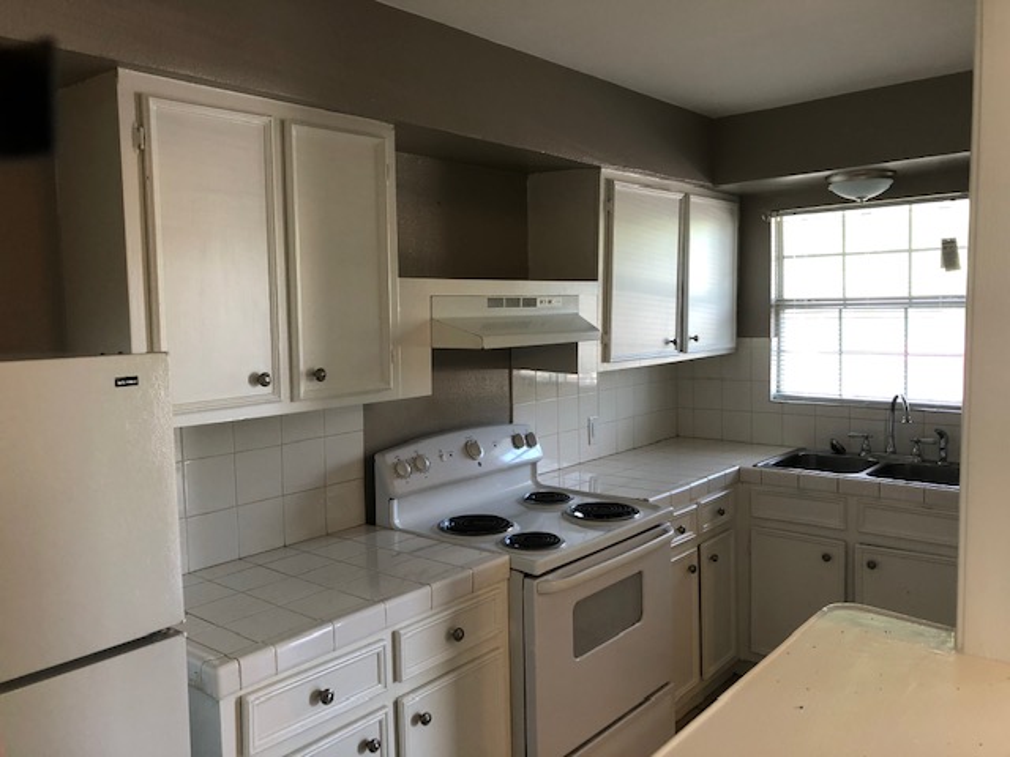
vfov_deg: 48.2
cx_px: 505
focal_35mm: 29
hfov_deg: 61.7
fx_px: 846
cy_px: 378
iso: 40
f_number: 1.8
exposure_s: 1/24
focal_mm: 3.99
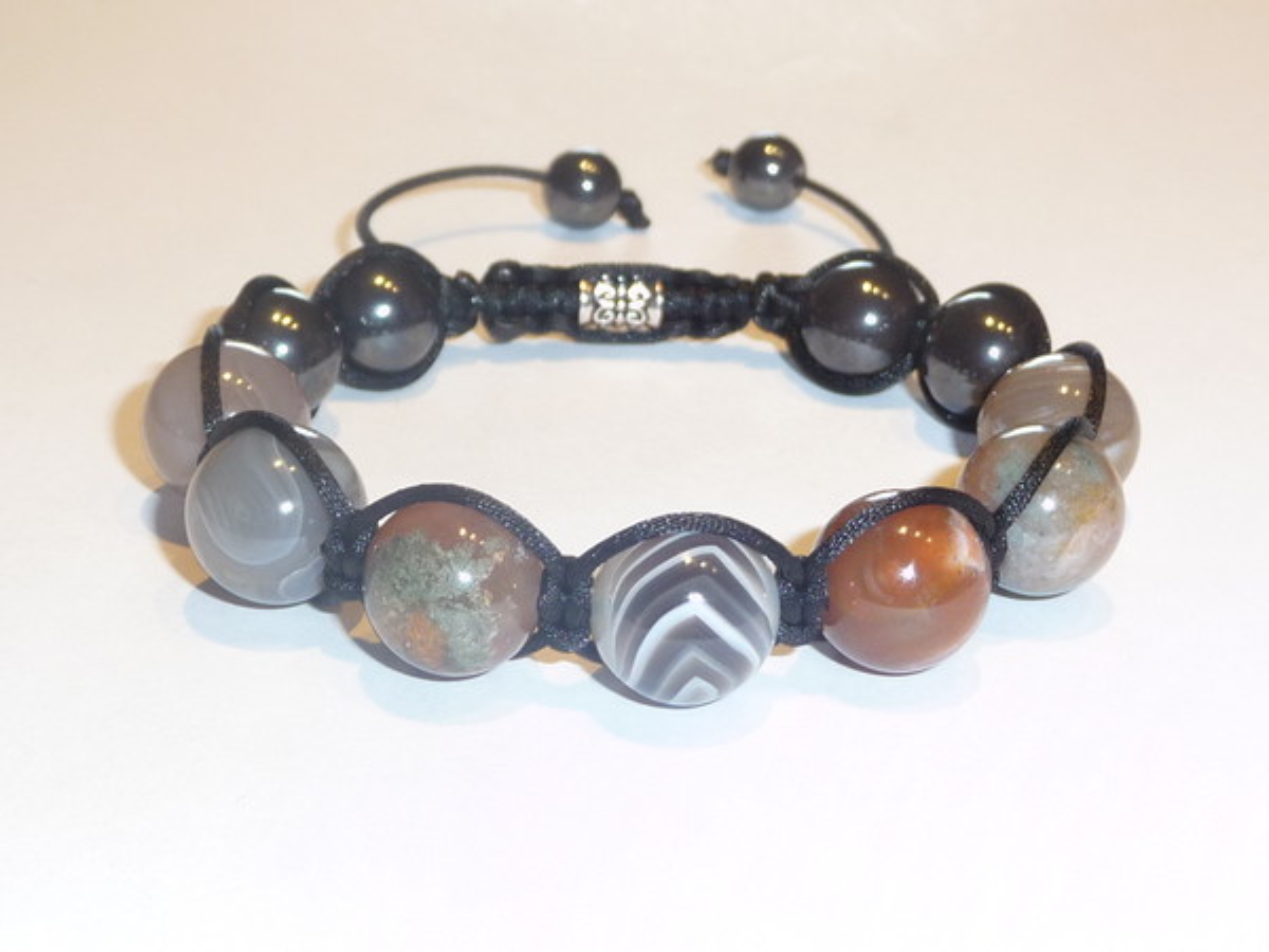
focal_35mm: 72
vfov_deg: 20.4
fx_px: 2639
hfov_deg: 27.0
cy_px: 476
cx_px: 634
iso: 100
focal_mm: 7.1
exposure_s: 1/40
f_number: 4
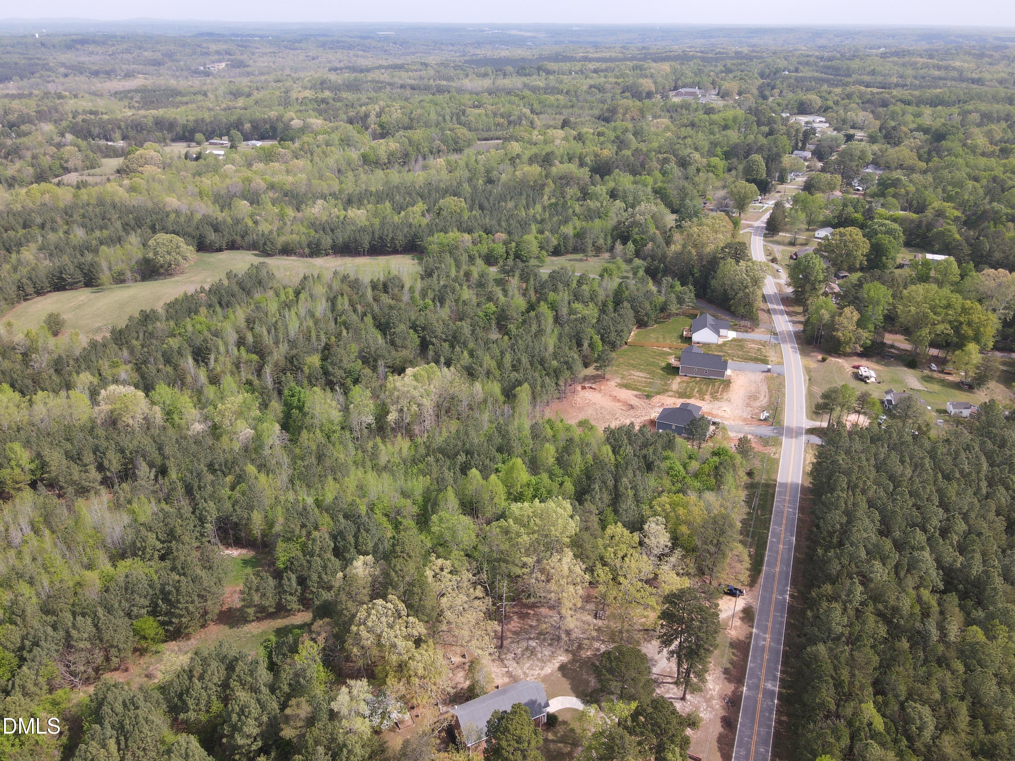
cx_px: 508
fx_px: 704
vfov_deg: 56.8
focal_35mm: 24
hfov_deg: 71.6
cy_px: 380
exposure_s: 1/15
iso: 110
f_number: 2.8
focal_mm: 4.5
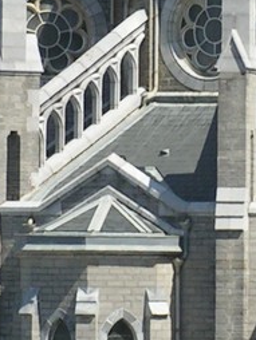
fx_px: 6202
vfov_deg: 3.1
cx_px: 280
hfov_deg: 2.4
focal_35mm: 630
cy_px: 93
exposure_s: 1/400
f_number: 5.6
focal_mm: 22.9
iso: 50
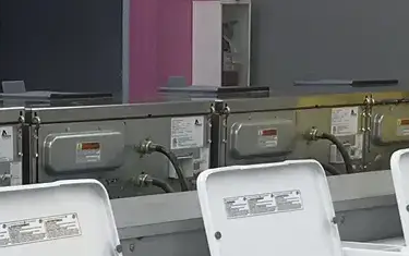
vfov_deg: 7.6
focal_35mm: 162
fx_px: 1807
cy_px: 610
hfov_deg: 12.9
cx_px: 83
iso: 25
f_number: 1.8
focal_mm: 3.99
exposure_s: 1/60
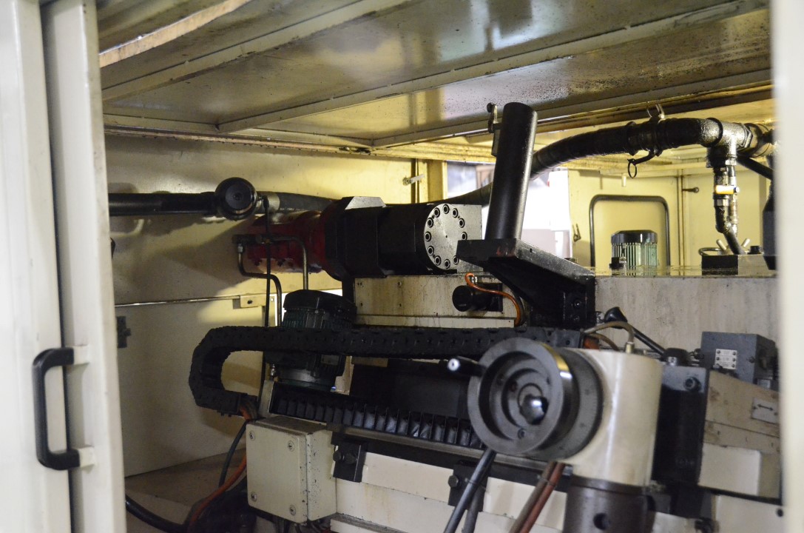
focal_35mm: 39
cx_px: 402
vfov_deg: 34.1
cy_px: 266
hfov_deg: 49.6
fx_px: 869
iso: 6400
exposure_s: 1/40
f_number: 4
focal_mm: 26
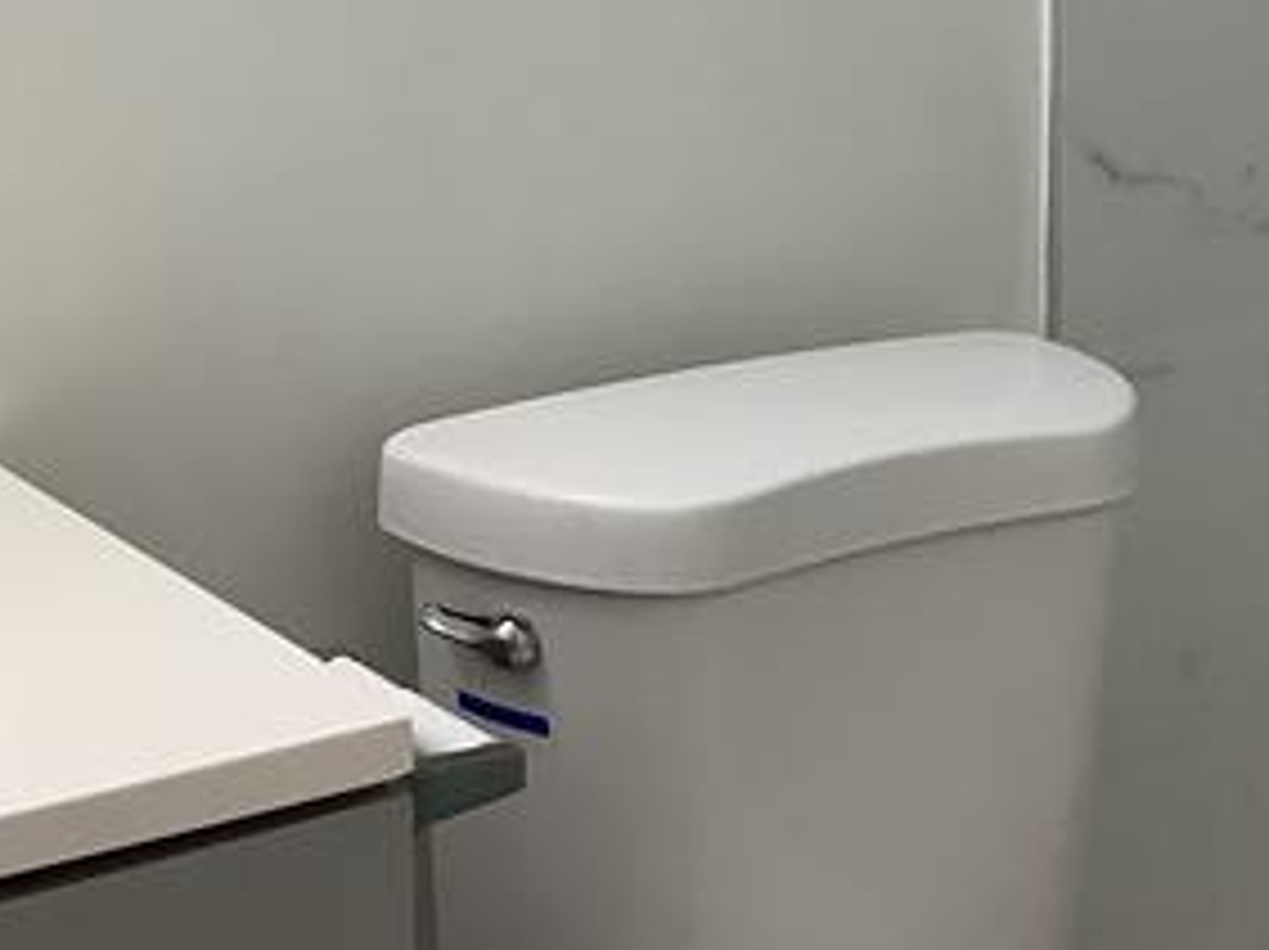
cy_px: -63
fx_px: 3223
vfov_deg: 16.3
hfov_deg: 22.2
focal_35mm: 88
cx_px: 814
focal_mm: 3.3
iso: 80
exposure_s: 1/60
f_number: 2.4
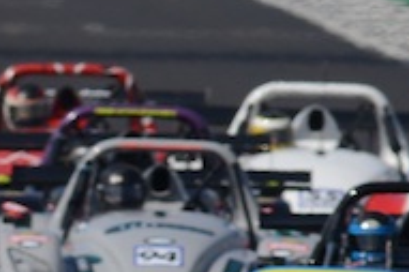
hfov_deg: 0.5
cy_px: 301
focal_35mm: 3771
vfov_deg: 0.4
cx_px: -570
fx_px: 42805
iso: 320
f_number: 8
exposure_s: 1/2000
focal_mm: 600
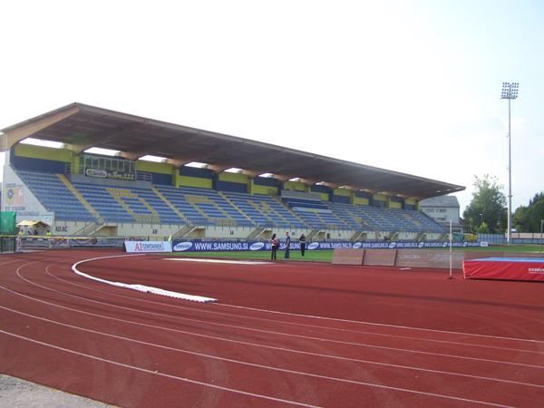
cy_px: 204
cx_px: 272
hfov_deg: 49.0
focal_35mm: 38
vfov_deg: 37.7
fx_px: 597
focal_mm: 6.3
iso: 64
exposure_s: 1/200
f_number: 2.8
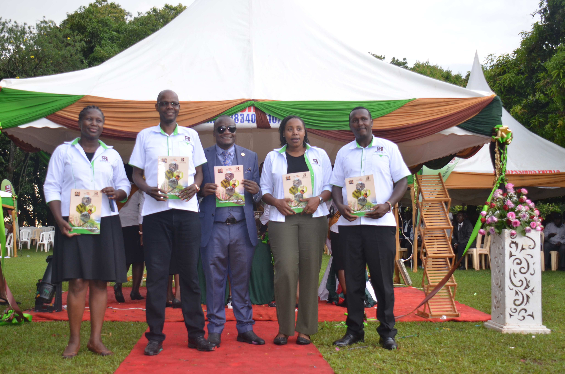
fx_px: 658
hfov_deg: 46.5
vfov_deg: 31.8
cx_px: 282
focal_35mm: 42
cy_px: 187
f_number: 4
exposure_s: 1/125
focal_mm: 28
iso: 320
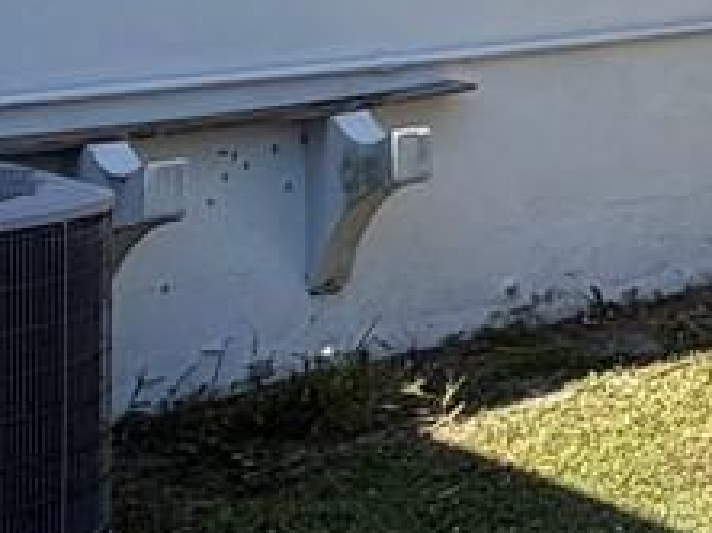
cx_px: 1382
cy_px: -318
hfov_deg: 15.8
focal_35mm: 101
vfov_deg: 13.6
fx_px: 2075
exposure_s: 1/751
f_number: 2.2
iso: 40
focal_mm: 2.22
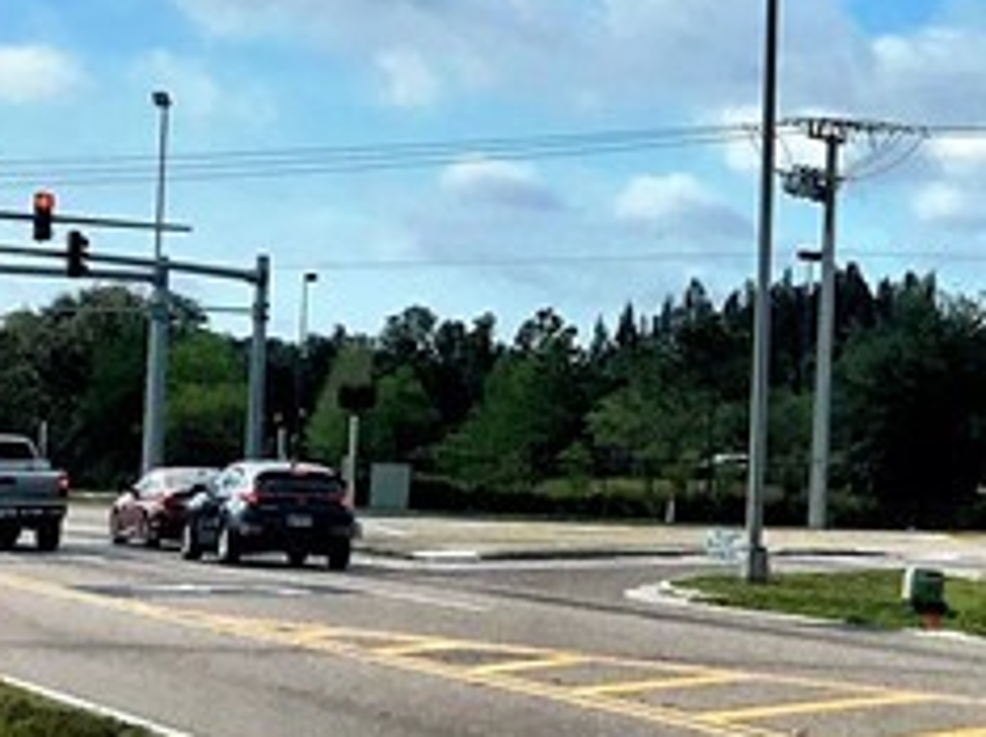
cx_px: 1694
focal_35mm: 127
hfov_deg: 14.0
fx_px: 3614
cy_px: 307
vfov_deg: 11.6
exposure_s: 1/1972
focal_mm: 4.15
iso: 25
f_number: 2.2
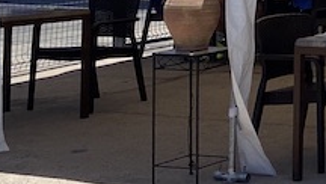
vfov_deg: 8.8
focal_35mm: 134
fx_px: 1159
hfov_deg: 13.2
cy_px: -130
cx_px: 705
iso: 32
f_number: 1.8
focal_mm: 4.25
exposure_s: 1/4444
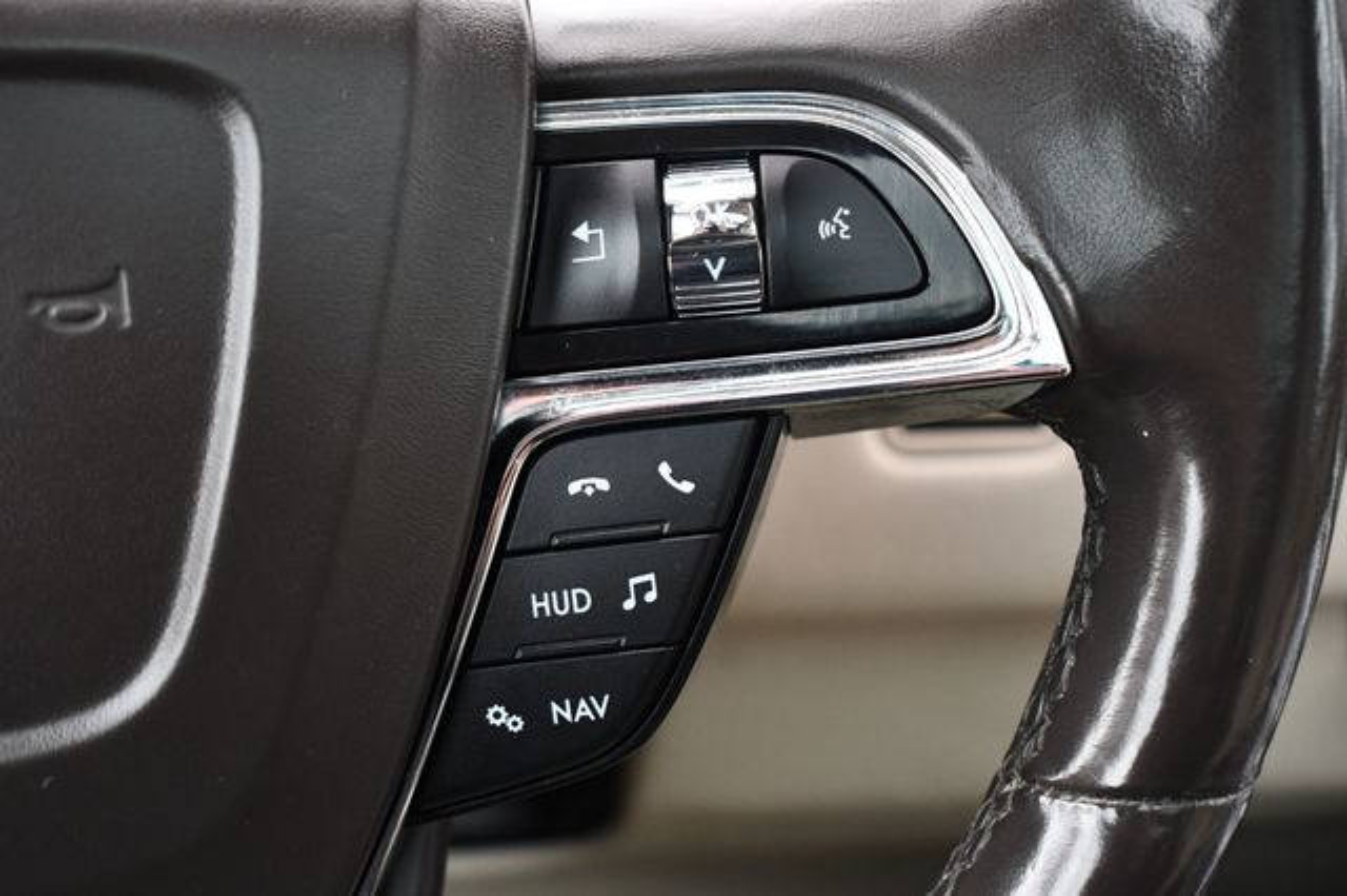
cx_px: 674
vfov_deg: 28.0
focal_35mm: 48
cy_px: 448
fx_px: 1795
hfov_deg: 41.1
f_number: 4.5
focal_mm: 32
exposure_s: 1/125
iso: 900
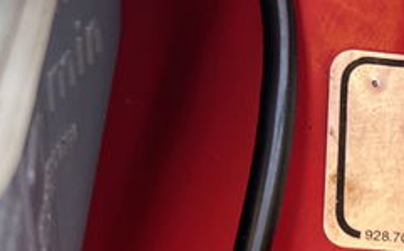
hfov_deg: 21.5
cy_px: 213
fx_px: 968
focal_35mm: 88
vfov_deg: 14.7
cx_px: 515
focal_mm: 5.7
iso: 125
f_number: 1.5
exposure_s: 1/121
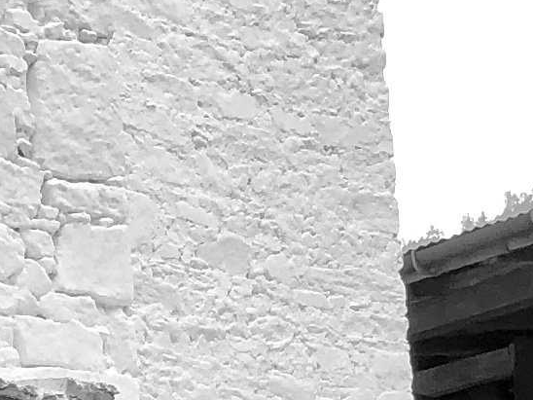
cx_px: -593
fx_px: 3172
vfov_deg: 6.4
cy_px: 1365
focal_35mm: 206
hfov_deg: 9.0
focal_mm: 4
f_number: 1.8
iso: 20
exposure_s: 1/453
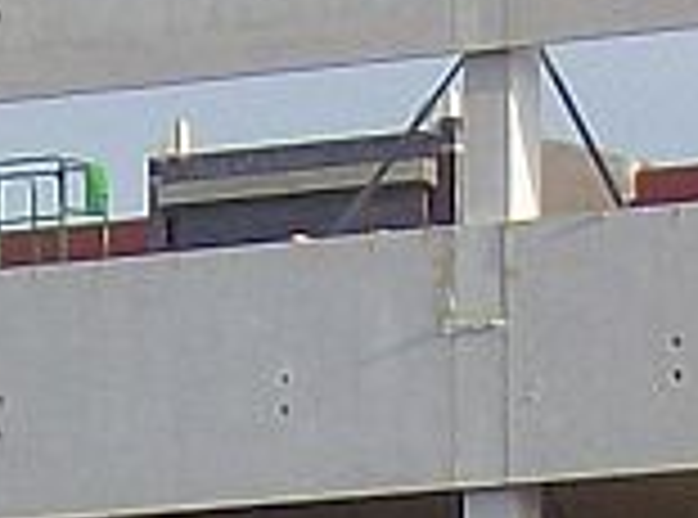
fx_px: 11289
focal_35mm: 562
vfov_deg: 2.6
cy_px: 1214
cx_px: -144
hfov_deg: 3.5
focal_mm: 14.1
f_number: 4.2
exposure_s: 1/503
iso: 100
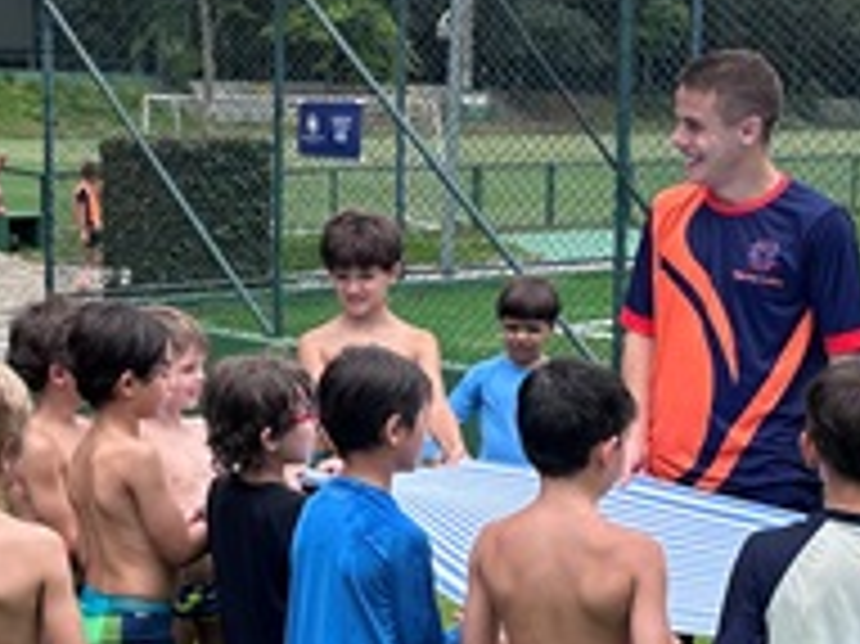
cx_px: 313
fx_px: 2086
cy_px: 405
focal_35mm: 84
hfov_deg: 23.2
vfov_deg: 17.5
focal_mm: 6.86
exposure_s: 1/1495
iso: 80
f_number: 1.78
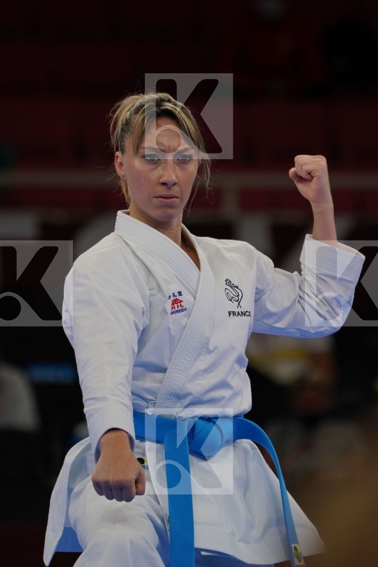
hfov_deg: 3.0
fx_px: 7292
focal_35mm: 463
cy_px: 284
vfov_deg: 4.5
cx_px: 189
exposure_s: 1/500
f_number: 5.6
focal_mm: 309
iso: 640
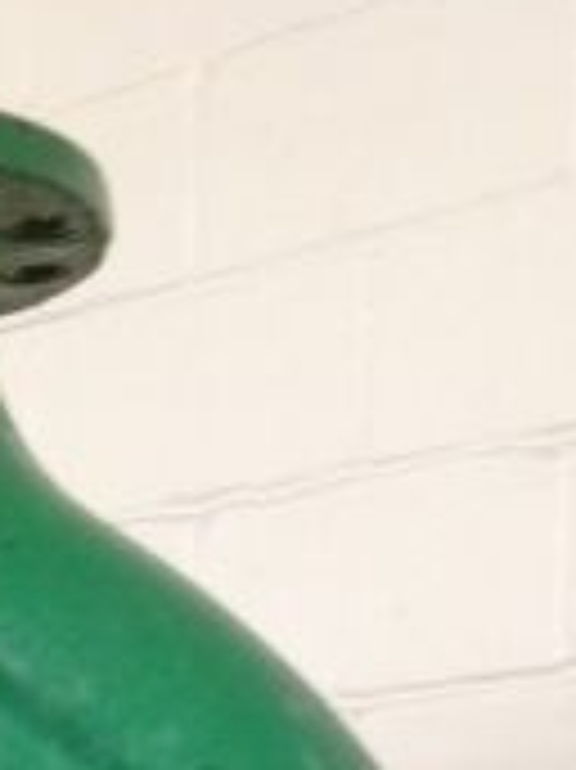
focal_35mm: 131
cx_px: -202
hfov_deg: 11.0
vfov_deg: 13.5
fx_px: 2910
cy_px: 1382
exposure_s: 1/20
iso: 125
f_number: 2.4
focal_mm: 4.28
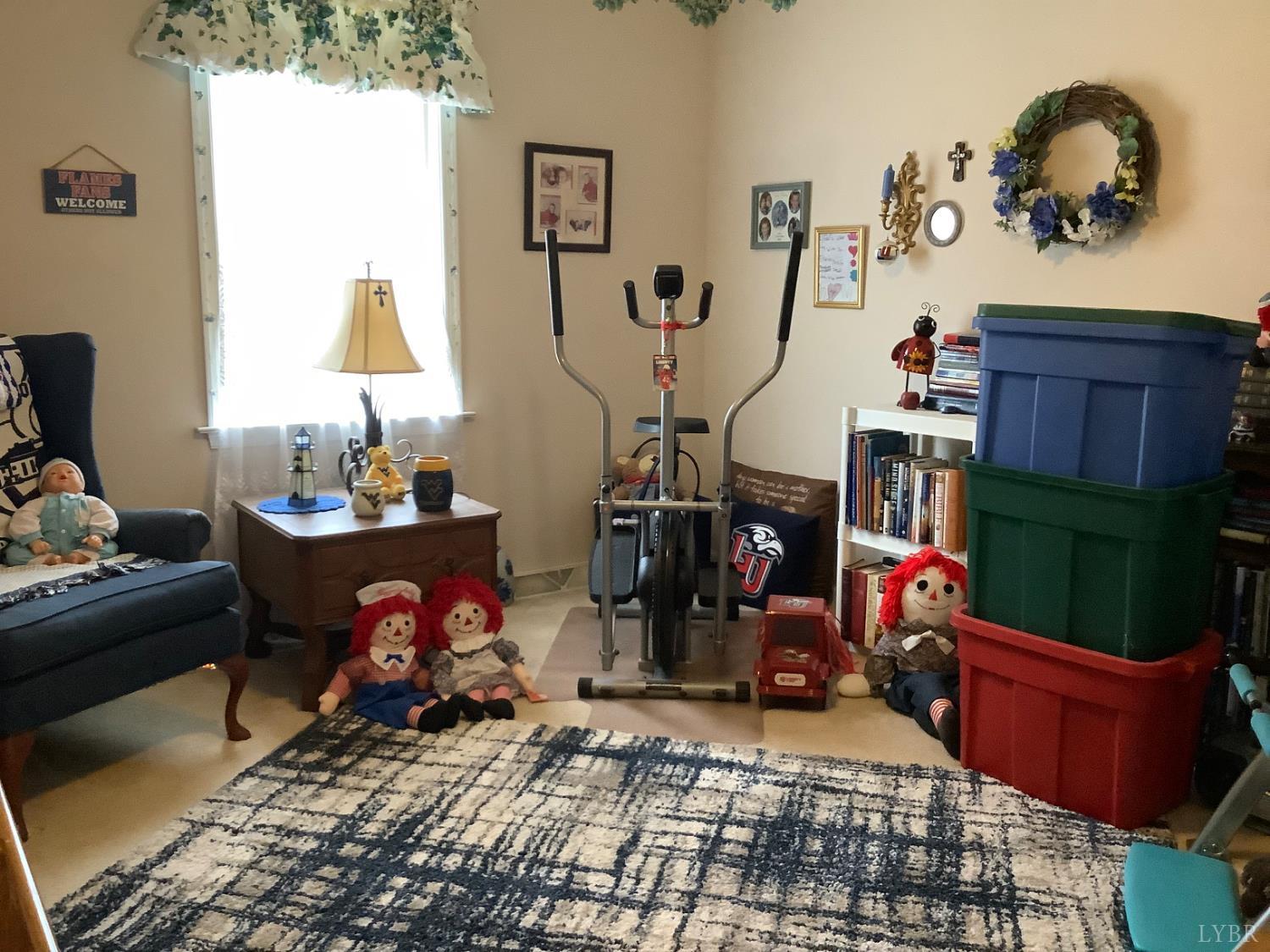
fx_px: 1137
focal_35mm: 31
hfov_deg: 58.4
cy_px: 476
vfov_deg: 45.4
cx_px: 635
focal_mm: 3.3
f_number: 2.4
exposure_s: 1/30
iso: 320
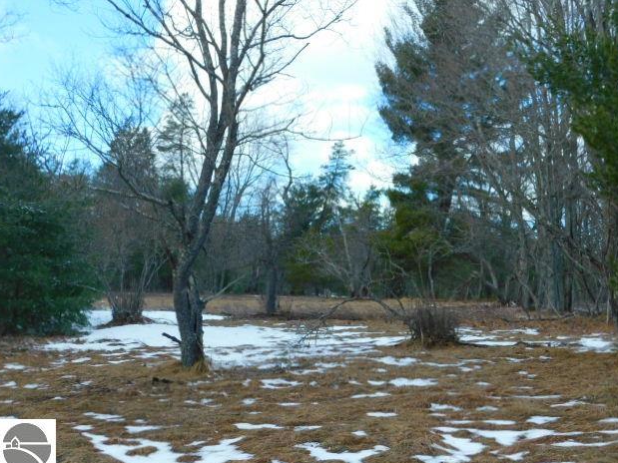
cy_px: 238
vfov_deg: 24.0
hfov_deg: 31.7
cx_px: 310
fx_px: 1089
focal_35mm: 61
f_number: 4
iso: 125
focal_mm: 10.4
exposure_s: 1/400
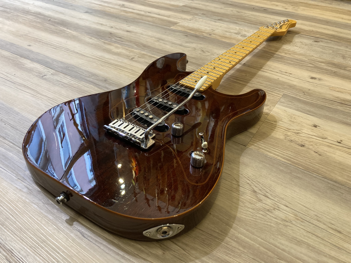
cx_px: 176
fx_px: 284
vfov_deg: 49.7
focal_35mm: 28
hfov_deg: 63.4
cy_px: 132
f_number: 1.8
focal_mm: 3.99
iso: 200
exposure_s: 1/50
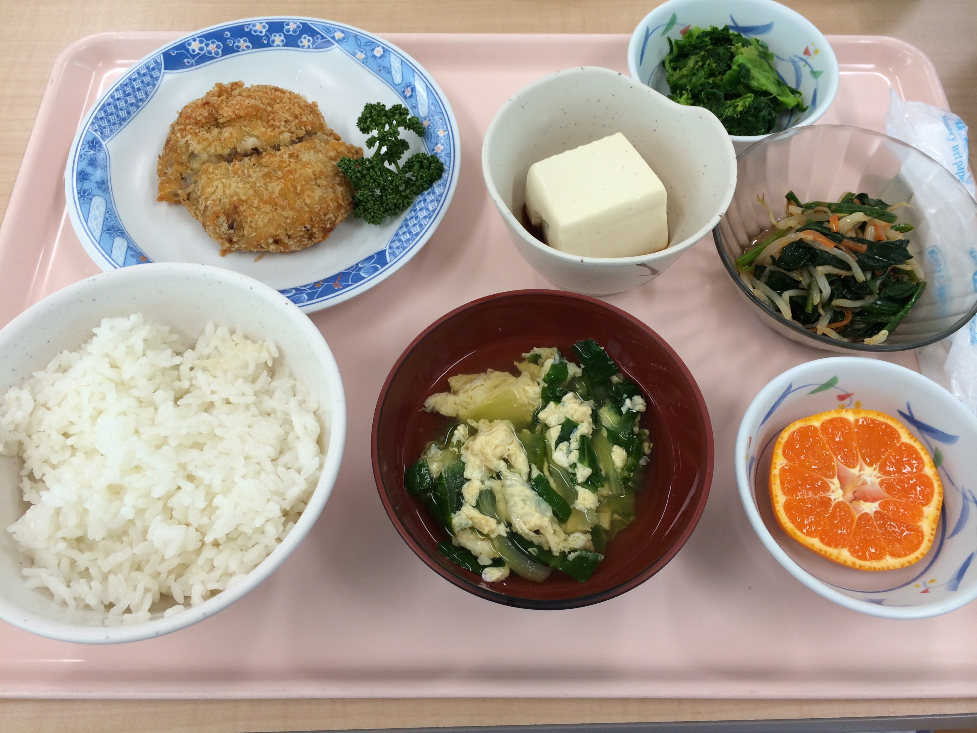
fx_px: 847
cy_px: 366
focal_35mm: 30
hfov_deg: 60.0
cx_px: 488
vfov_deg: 46.8
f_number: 2.2
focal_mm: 4.12
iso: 50
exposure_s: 1/60
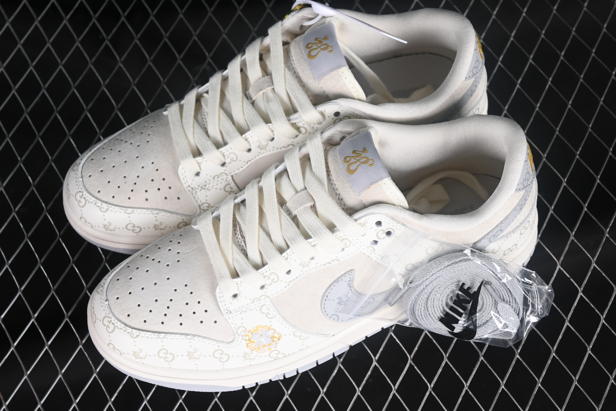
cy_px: 206
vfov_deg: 18.2
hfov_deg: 27.0
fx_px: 1283
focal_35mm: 75
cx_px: 308
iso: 160
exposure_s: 1/80
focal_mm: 50
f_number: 7.1
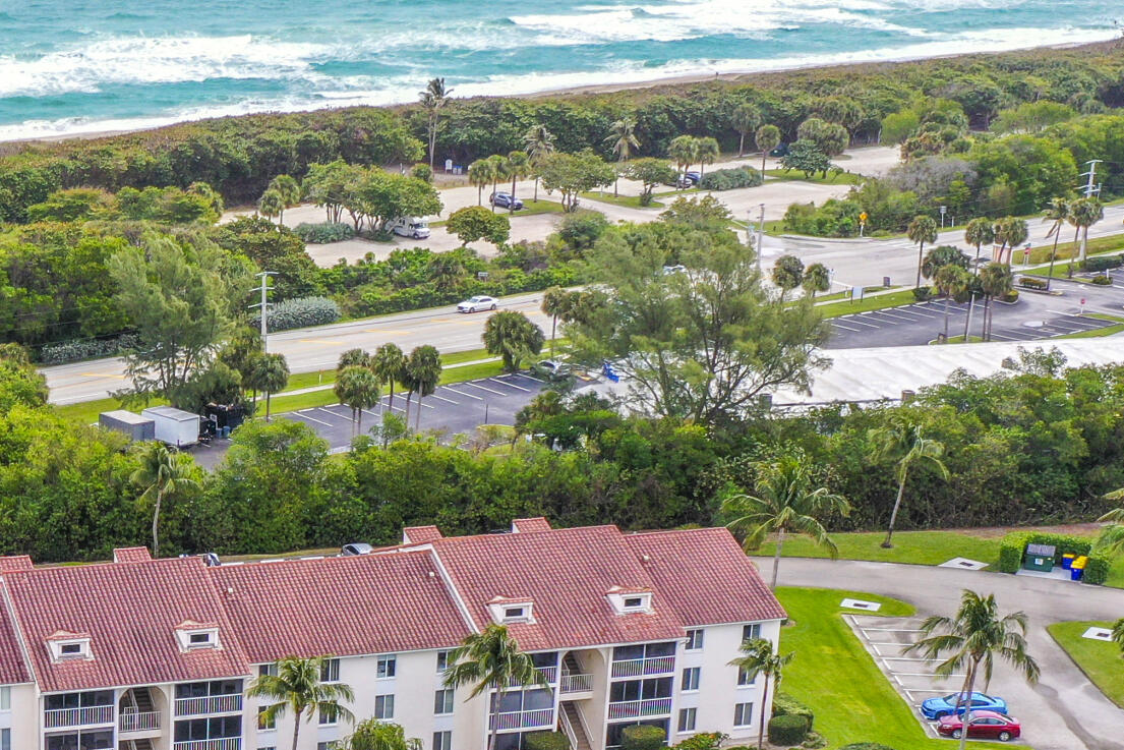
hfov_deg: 25.6
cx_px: 53
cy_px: 659
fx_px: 2373
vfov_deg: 17.7
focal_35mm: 76
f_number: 5
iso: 100
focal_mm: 10.26
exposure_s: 1/320
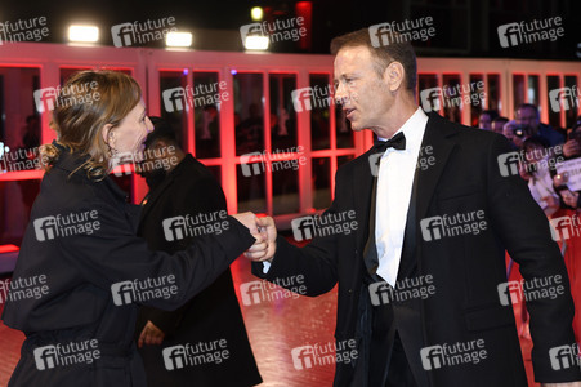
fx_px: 1129
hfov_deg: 28.9
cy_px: 194
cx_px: 290
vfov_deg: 19.4
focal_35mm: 70
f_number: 5.6
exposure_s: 1/200
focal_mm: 70
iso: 1250
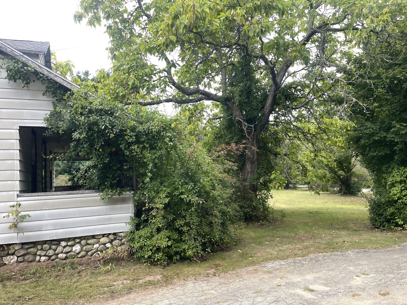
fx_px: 306
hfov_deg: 67.3
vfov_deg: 53.1
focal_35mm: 26
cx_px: 204
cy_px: 152
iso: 50
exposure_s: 1/599
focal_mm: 5.1
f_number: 1.6
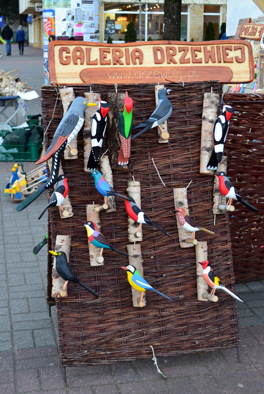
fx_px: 477
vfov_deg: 44.9
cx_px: 132
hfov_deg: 30.9
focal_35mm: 44
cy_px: 197
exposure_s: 1/60
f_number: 5
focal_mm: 29
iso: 800
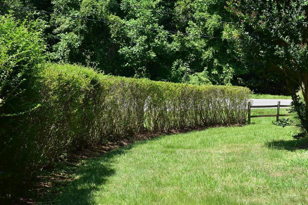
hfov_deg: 29.8
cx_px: 160
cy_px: 126
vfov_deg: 20.1
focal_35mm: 68
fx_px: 579
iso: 640
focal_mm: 35
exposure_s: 1/400
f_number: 11
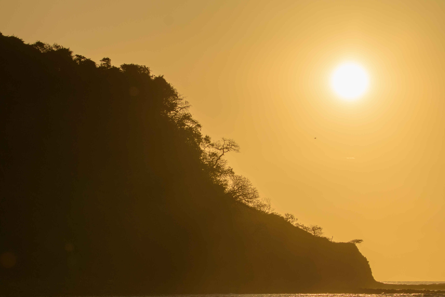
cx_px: 157
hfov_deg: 9.3
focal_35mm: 221
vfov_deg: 6.2
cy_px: 199
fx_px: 2729
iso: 100
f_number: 9.5
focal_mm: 95
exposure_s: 1/1500
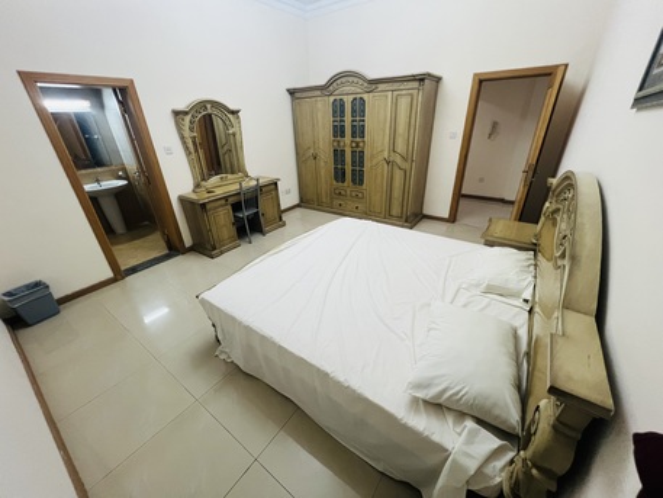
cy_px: 249
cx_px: 332
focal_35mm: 13
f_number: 1.8
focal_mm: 1.57
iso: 200
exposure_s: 1/50
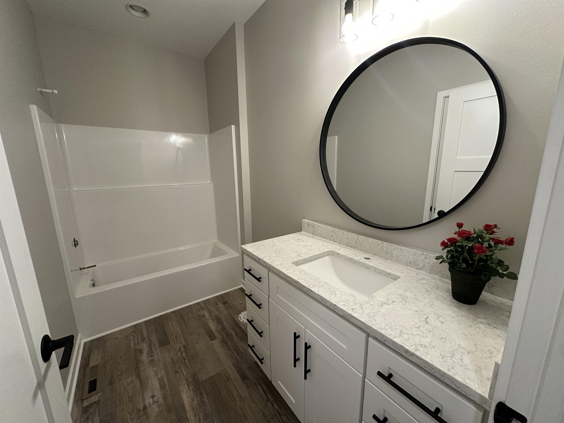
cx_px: 282
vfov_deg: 85.7
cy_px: 212
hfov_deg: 102.1
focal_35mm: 14
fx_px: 228
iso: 250
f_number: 2.2
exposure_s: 1/120
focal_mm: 2.22
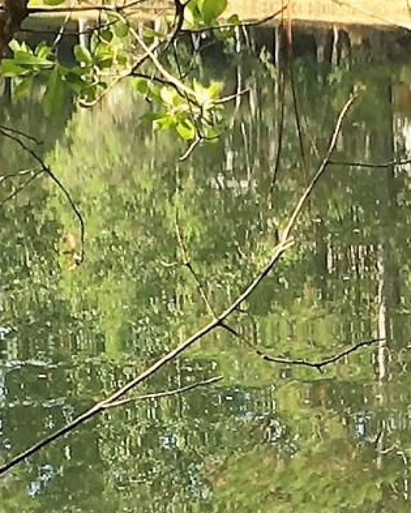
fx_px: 3280
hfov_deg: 7.1
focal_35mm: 216
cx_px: 514
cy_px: 476
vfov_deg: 8.9
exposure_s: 1/370
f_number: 2.2
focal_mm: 4.15
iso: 25
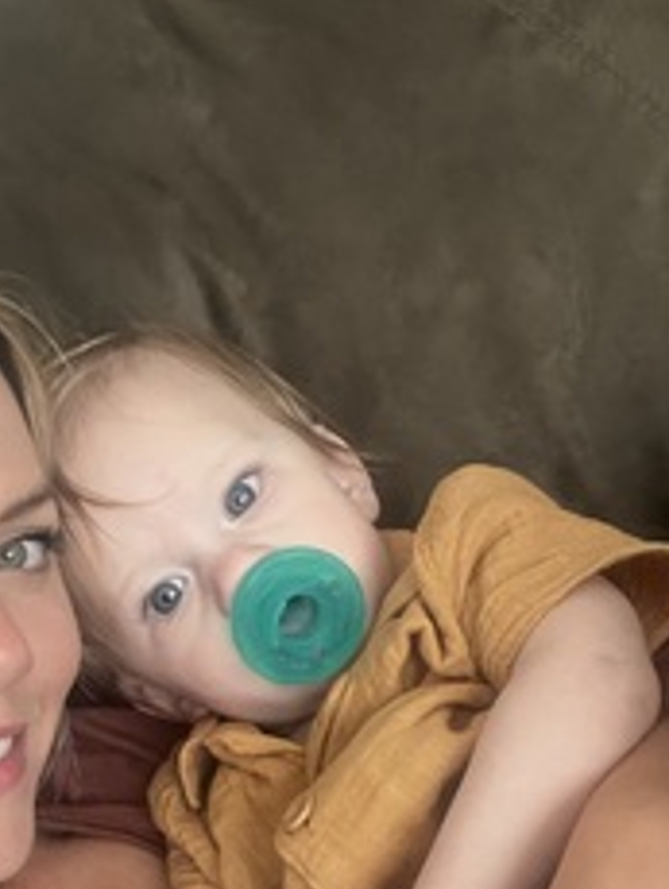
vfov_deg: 35.5
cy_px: 831
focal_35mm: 50
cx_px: 261
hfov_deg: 29.1
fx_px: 1286
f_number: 2.2
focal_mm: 2.71
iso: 400
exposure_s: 1/32
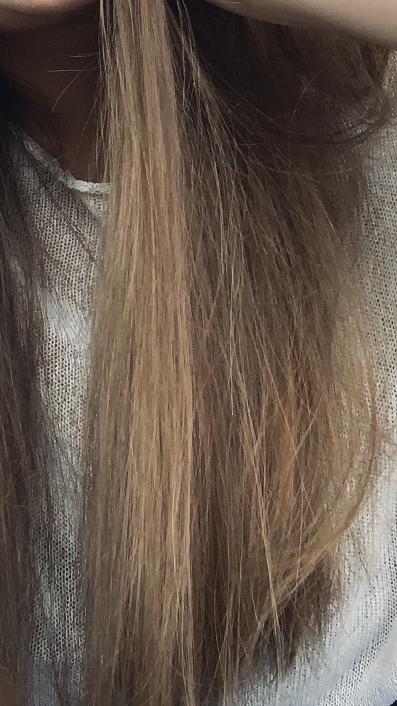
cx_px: 70
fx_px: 1422
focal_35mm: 76
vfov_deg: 27.2
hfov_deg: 15.8
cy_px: 128
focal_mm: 2.87
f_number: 2.2
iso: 100
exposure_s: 1/60
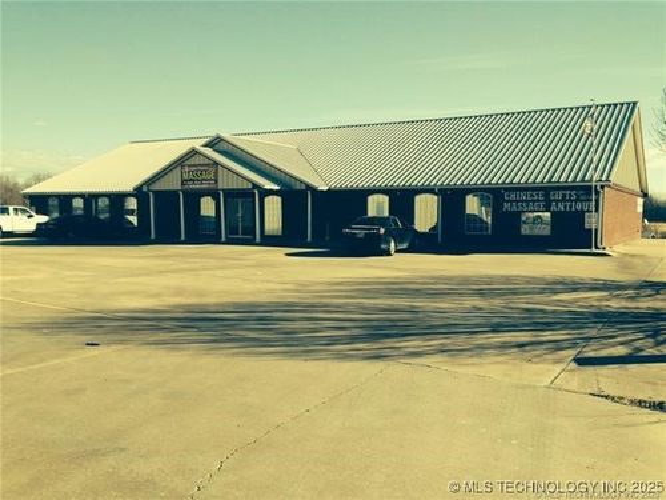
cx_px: 333
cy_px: 250
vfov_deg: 42.9
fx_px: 635
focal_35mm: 33
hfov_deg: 55.4
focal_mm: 4.12
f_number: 2.4
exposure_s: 1/1323
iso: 50
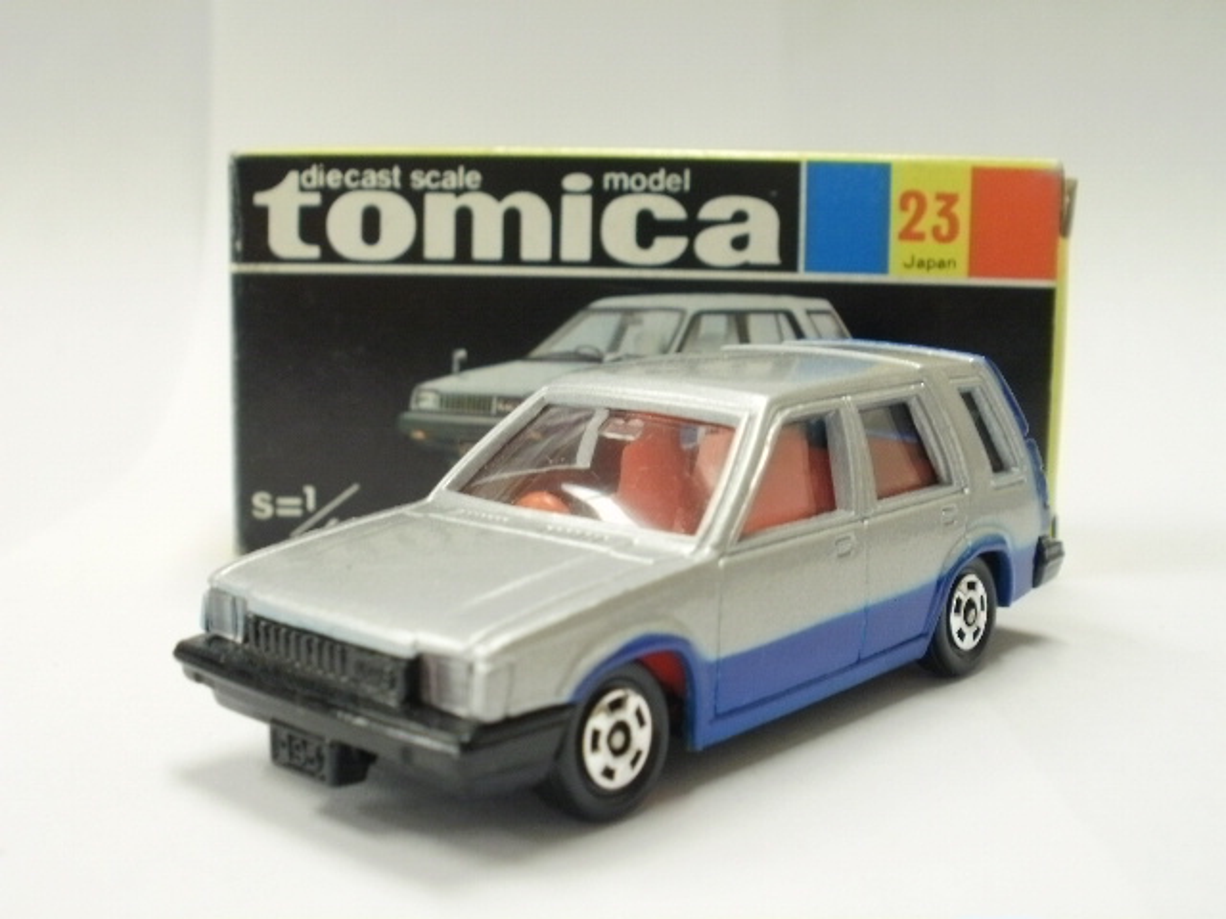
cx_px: 613
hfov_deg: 42.9
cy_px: 460
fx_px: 1558
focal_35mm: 44
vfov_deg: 32.9
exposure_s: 1/10
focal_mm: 7.7
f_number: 4
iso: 125
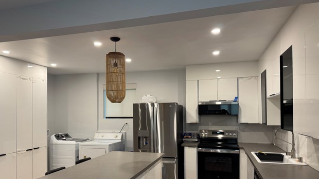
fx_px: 228
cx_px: 157
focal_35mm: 27
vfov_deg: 42.6
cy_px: 111
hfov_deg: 69.8
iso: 125
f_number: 1.78
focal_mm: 6.76
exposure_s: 1/60
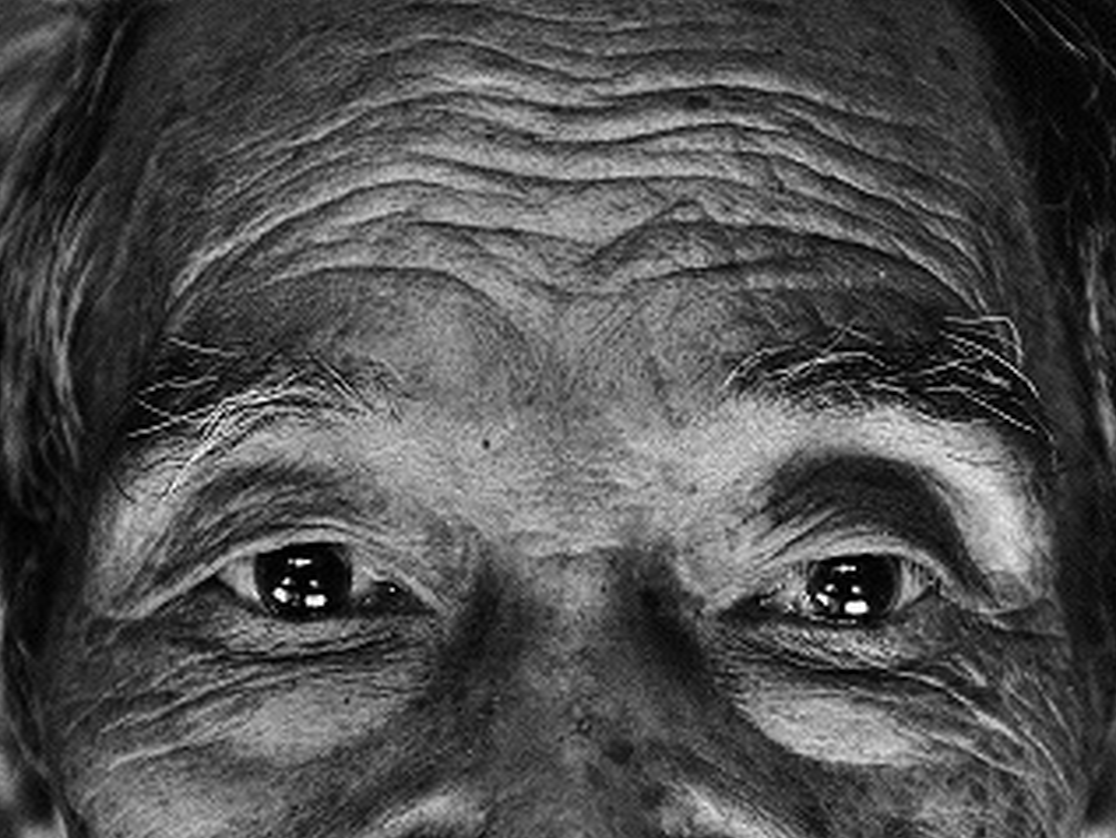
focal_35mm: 106
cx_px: 560
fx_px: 3419
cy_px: 768
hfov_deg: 18.5
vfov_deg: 13.8
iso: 400
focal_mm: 70
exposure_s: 1/50
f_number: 5.6
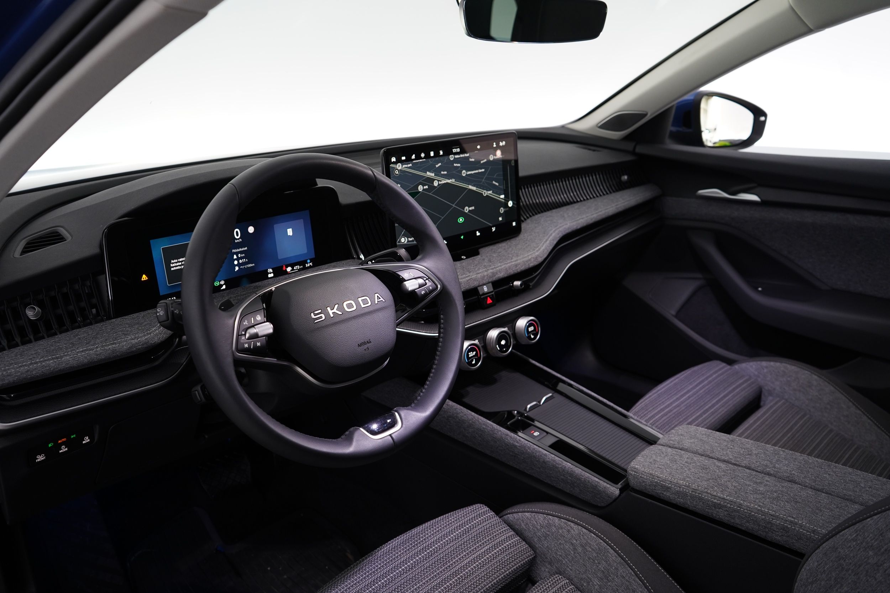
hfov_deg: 65.5
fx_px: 692
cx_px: 445
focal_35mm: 28
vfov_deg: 46.4
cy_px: 296
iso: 800
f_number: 5
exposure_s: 1/10
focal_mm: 28
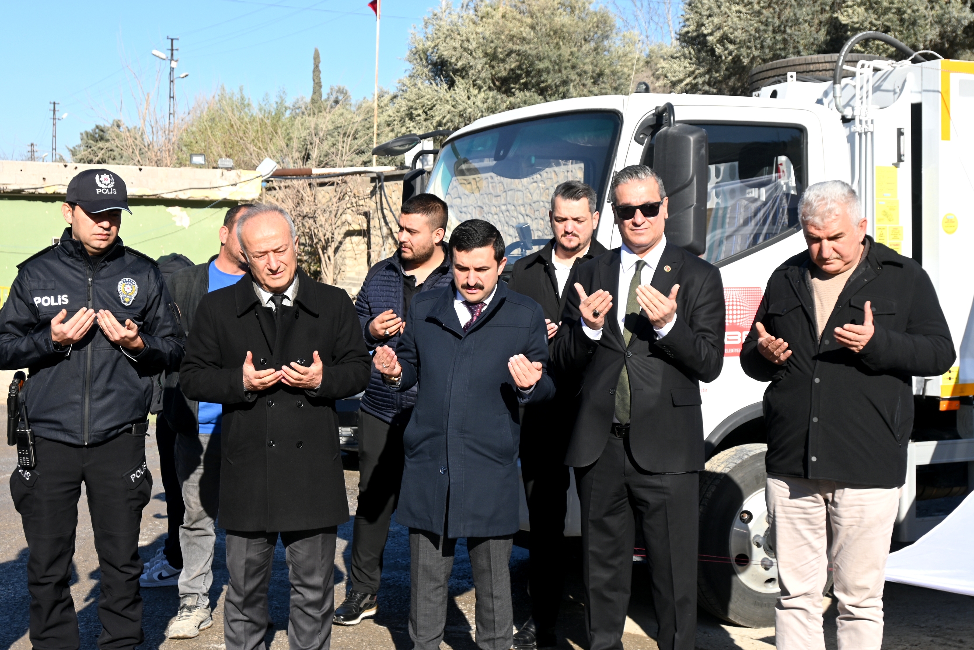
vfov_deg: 24.4
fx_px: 1502
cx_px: 487
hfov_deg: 35.9
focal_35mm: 56
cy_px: 325
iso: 100
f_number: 9
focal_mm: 37
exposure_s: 1/200
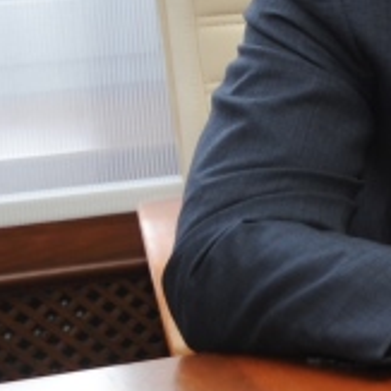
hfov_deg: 7.7
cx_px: 1087
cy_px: 102
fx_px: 2594
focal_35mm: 203
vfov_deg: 8.6
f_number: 3.2
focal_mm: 38
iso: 500
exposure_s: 1/160
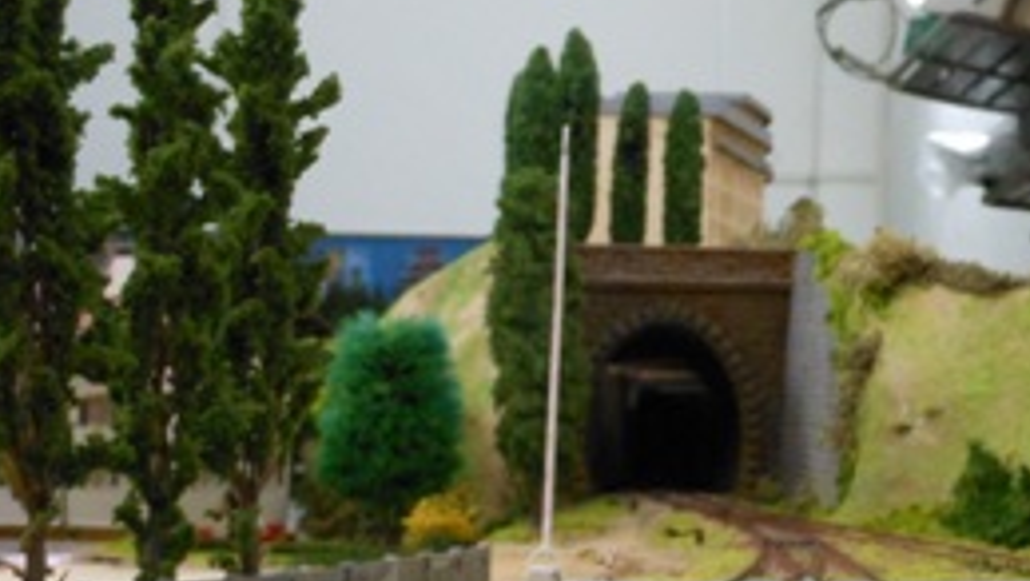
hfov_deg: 17.4
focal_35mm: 121
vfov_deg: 10.0
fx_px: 3306
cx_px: 966
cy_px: 382
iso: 400
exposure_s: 1/20
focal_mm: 8.1
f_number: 4.6
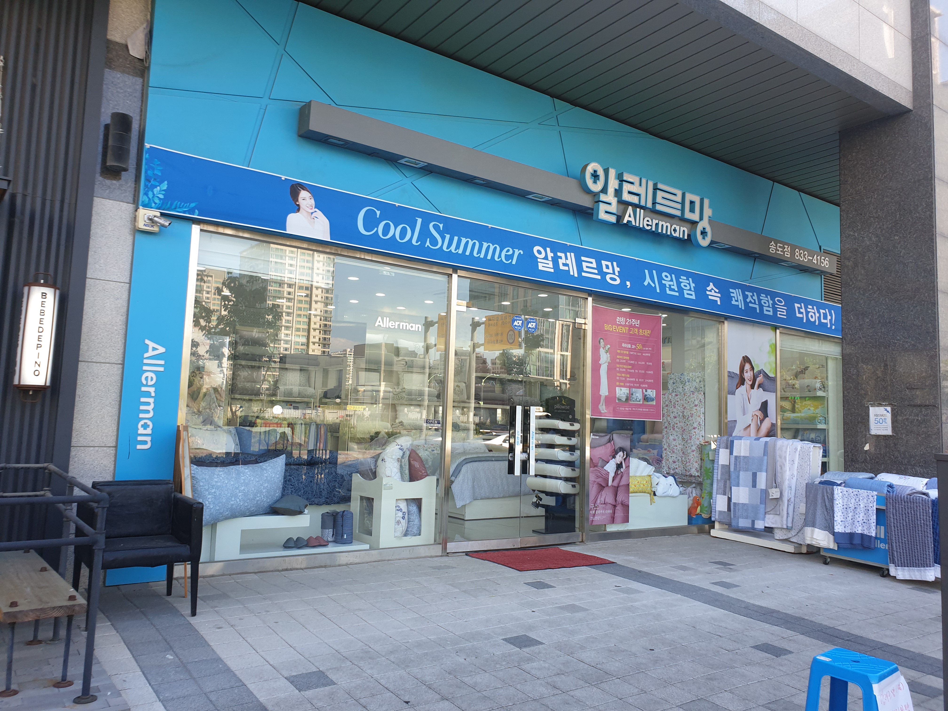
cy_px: 356
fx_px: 712
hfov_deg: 67.3
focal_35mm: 26
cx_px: 474
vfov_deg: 53.1
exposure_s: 1/167
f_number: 2.4
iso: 50
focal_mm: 4.3
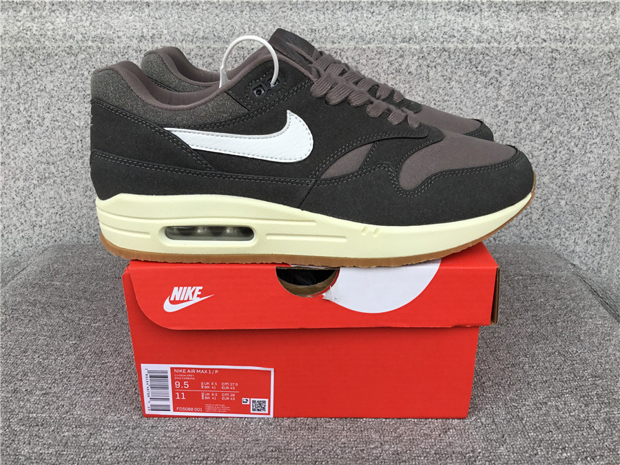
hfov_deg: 58.4
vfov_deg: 45.4
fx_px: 555
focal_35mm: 31
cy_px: 232
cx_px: 310
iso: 25
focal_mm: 3.3
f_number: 2.4
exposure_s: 1/338
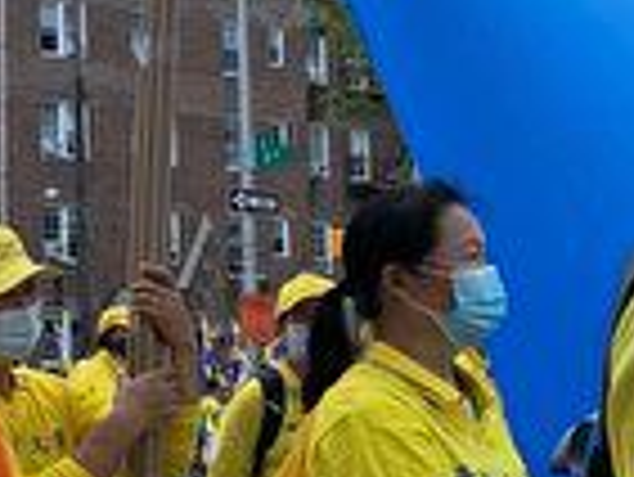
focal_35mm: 83
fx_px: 1521
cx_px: -292
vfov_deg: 17.8
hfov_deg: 20.5
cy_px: 243
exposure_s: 1/2114
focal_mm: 4.25
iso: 25
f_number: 1.8
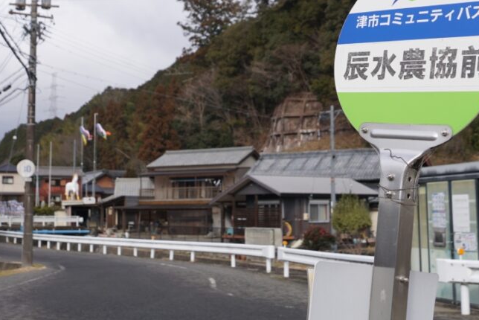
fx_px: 825
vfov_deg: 21.9
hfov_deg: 32.3
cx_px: 210
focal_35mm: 62
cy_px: 135
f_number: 7.1
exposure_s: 1/200
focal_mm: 26
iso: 100
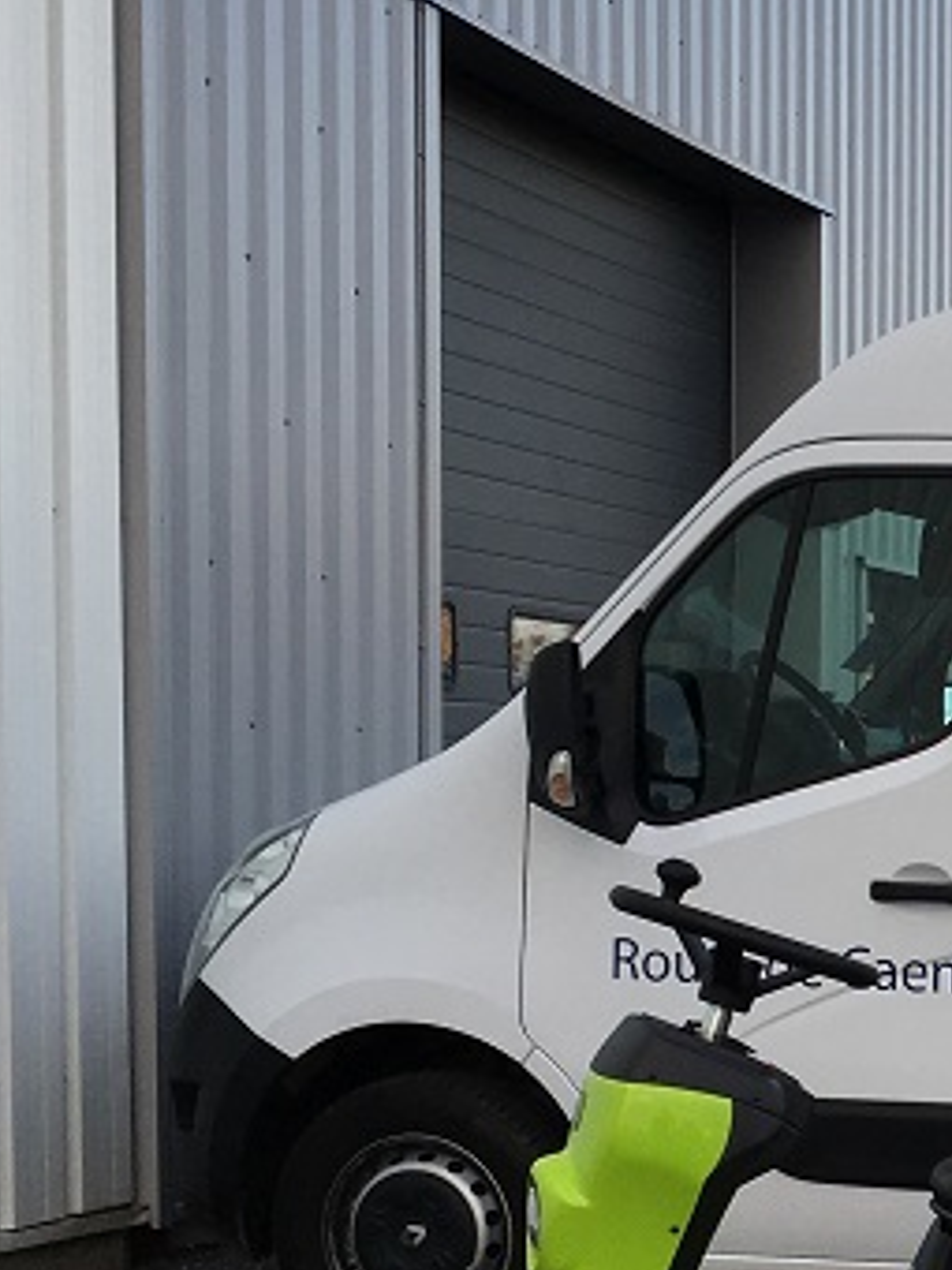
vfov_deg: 23.8
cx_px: 1534
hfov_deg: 16.2
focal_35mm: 81
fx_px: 2970
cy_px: 1016
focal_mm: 4.15
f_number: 2.2
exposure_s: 1/345
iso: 25
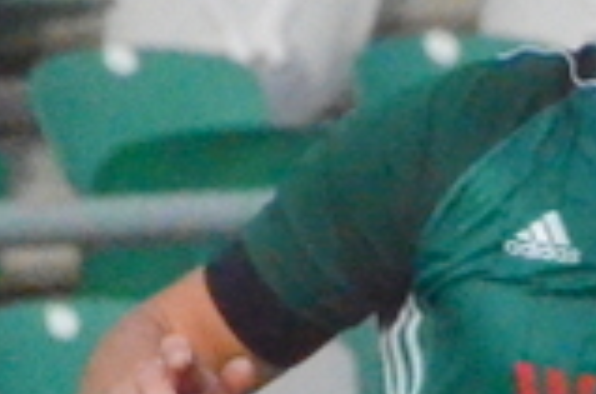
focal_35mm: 3403
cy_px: 610
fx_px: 56171
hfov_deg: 0.6
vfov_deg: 0.4
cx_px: 1882
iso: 6400
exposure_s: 1/8000
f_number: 11
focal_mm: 300
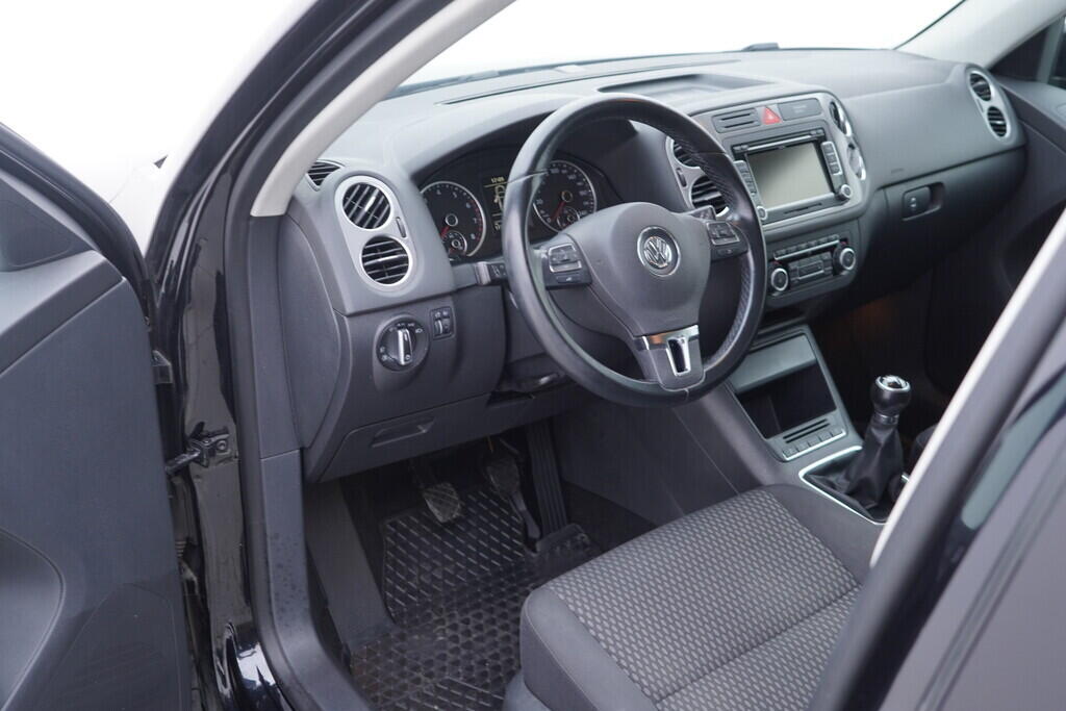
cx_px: 533
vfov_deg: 36.9
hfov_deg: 53.1
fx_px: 1066
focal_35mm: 36
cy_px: 356
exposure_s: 1/40
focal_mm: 24
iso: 200
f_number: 2.8
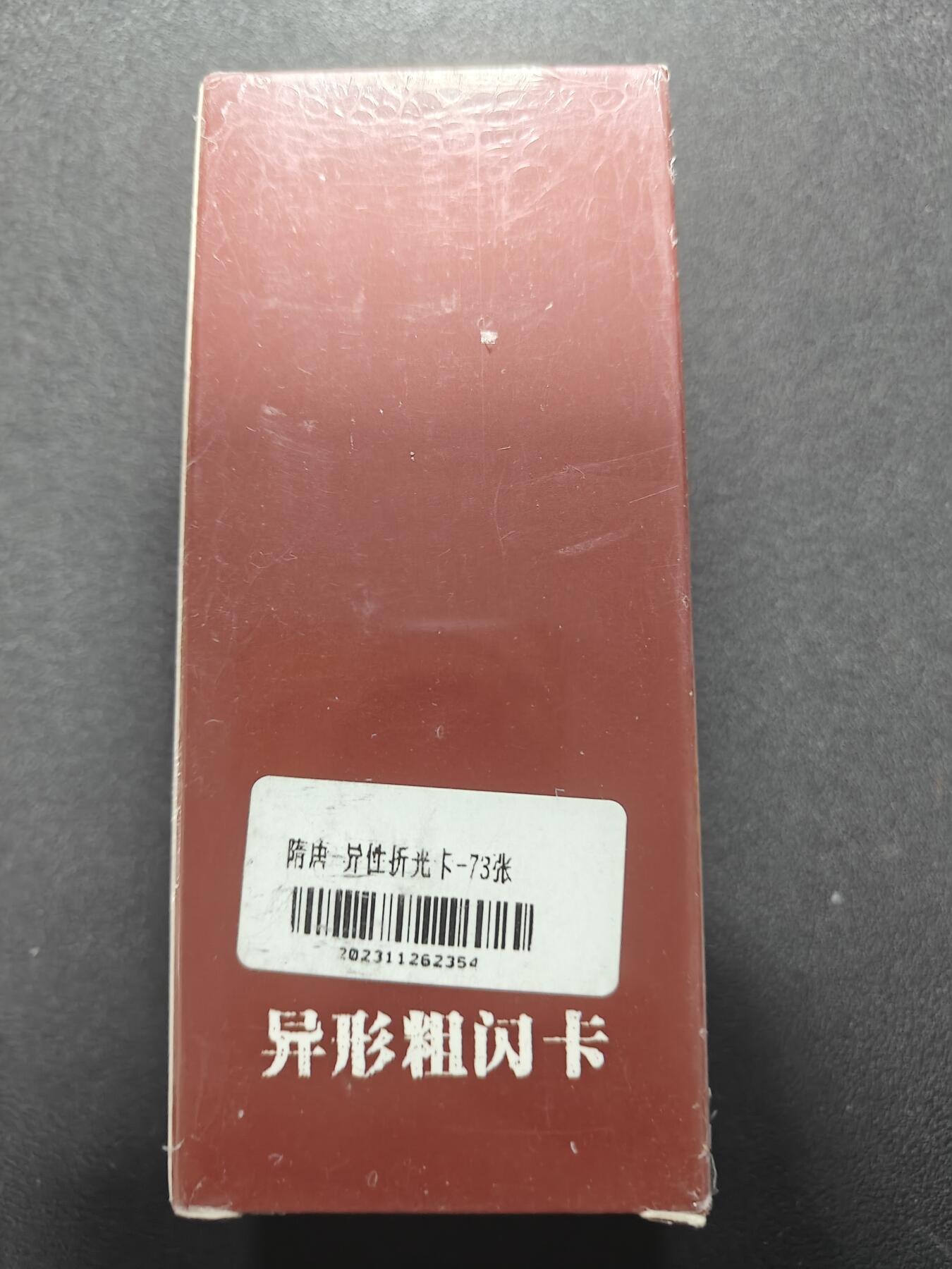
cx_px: 476
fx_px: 880
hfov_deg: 56.8
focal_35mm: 24
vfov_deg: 71.6
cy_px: 634
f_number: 1.8
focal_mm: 5.59
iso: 200
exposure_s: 1/40
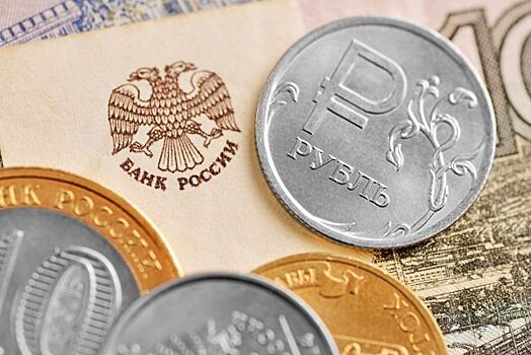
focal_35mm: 100
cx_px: 266
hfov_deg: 20.4
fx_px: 1476
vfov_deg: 13.7
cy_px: 178
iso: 200
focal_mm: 100
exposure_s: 1/100
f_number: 7.1
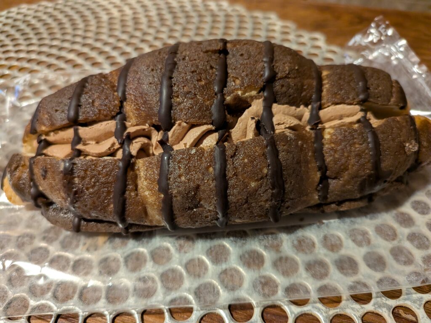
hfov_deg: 71.6
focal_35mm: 24
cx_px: 216
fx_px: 299
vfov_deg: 56.8
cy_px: 162
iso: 750
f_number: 1.7
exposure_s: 1/60
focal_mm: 4.53
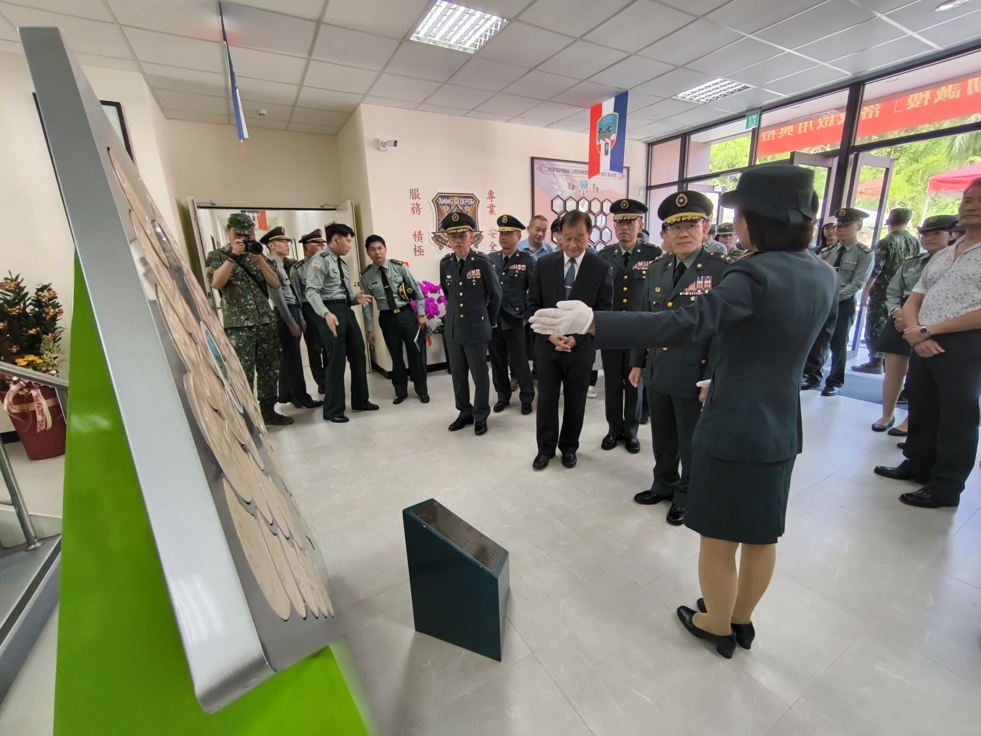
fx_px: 425
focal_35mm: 15
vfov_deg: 81.7
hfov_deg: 98.2
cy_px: 368
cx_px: 490
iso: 125
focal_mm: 1.91
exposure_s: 1/60
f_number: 2.2
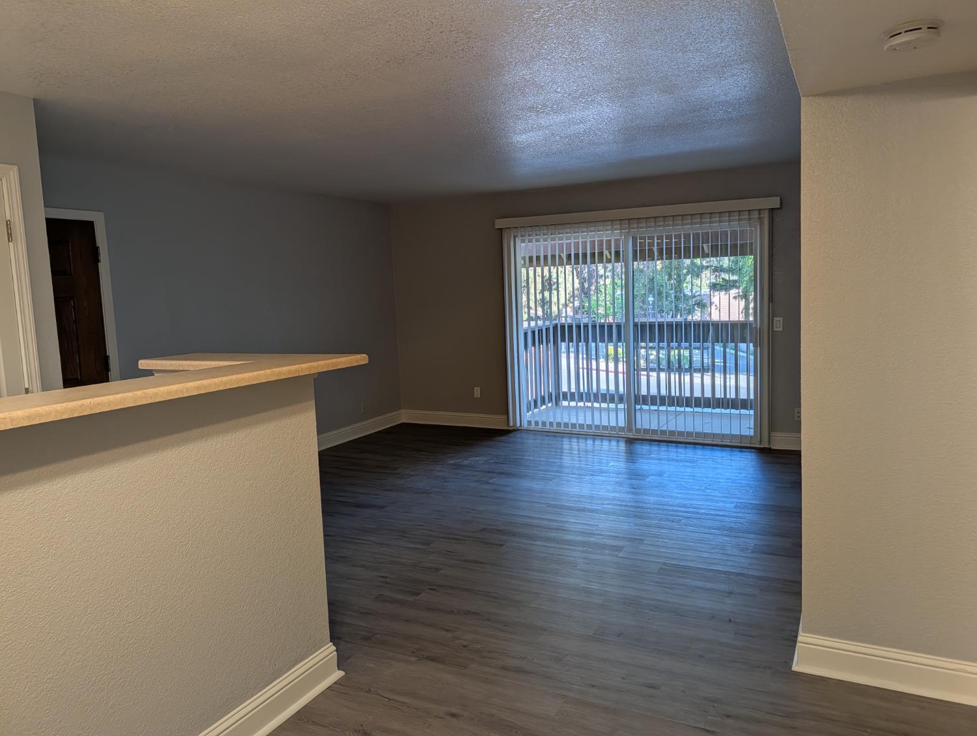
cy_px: 368
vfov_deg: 56.9
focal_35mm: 24
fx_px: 678
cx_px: 488
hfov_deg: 71.5
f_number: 1.68
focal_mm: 6.9
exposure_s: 1/267
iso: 19
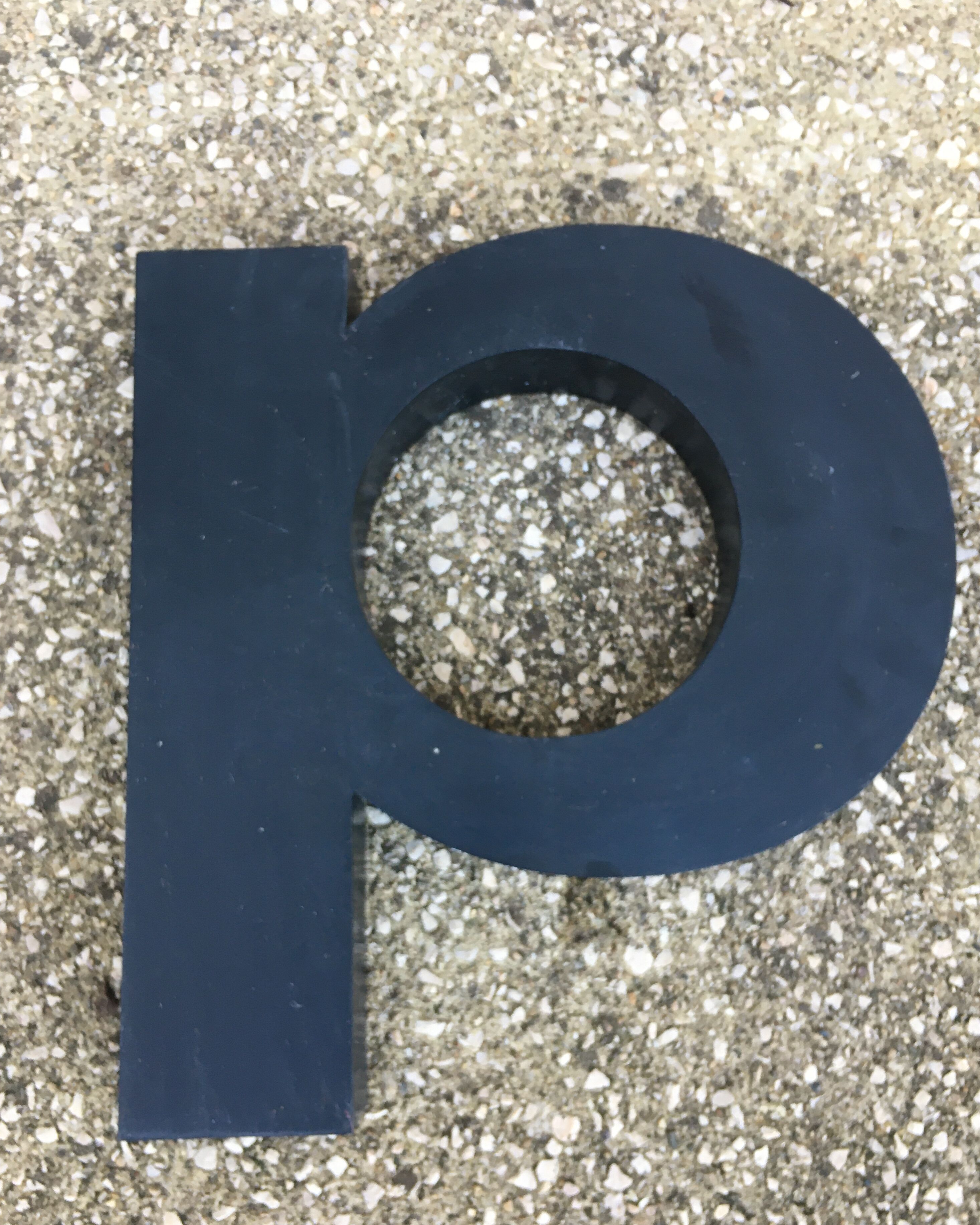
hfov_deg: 47.1
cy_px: 667
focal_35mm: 31
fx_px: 1124
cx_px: 483
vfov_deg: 57.1
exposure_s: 1/33
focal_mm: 4.15
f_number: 2.2
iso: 32
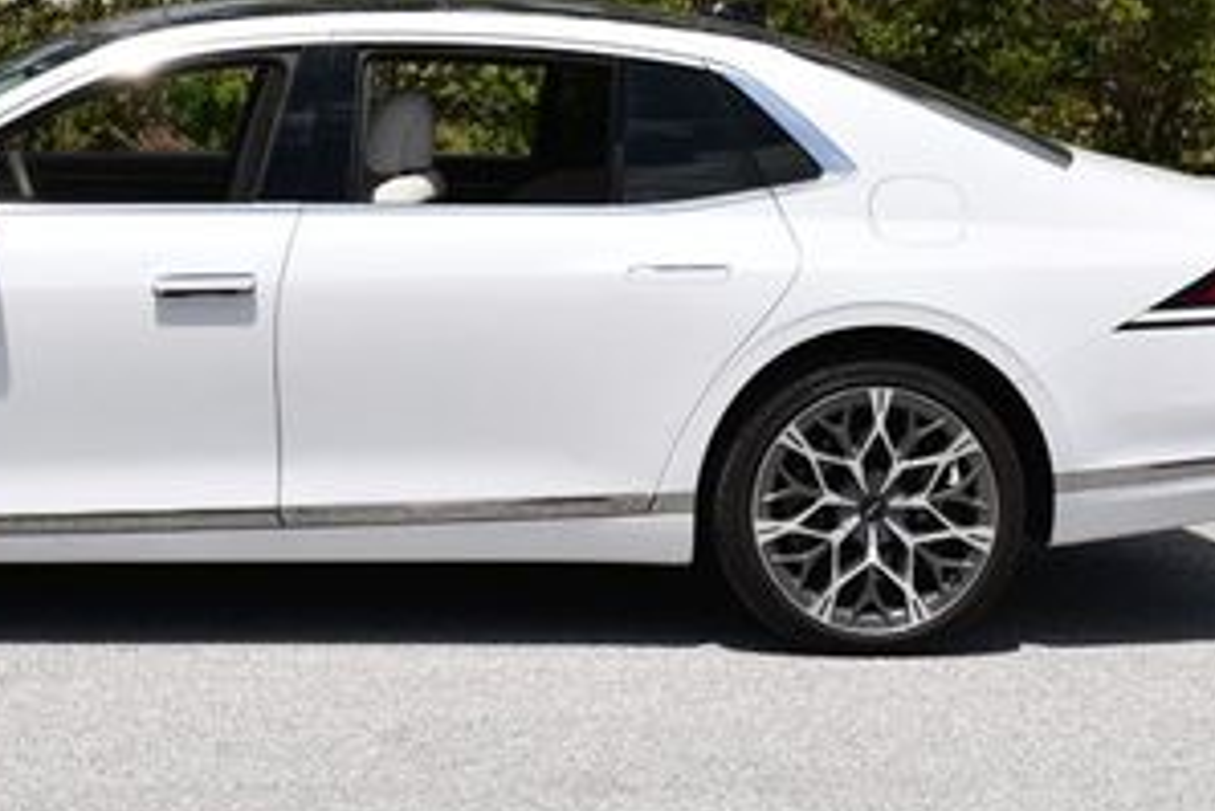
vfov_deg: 13.1
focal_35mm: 103
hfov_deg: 19.6
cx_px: 269
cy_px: -20
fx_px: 3478
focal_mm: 24
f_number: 9
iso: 100
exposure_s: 1/320
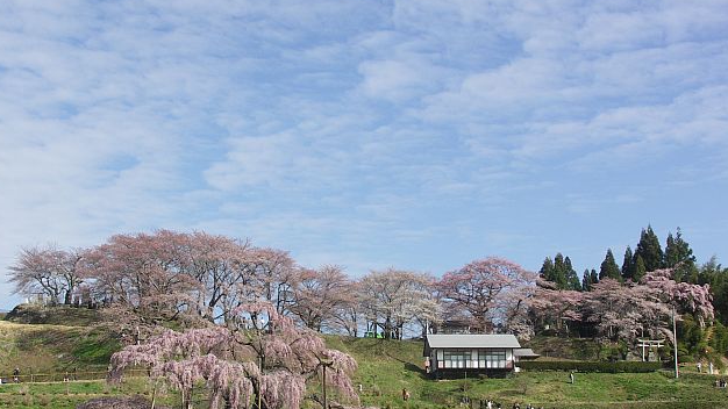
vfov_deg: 24.4
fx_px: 946
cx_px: 358
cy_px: 245
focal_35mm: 49
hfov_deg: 42.1
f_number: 6.3
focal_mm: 11.4
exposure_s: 1/250
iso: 50
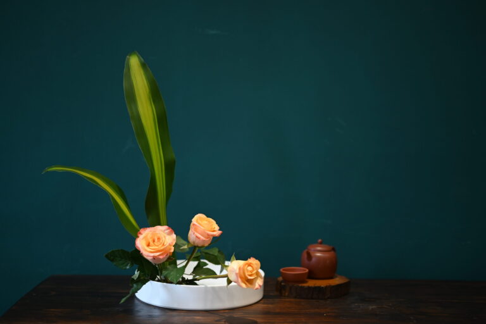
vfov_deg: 27.0
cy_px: 162
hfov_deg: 39.6
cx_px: 243
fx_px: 675
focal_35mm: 50
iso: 500
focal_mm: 50
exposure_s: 1/500
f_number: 1.8
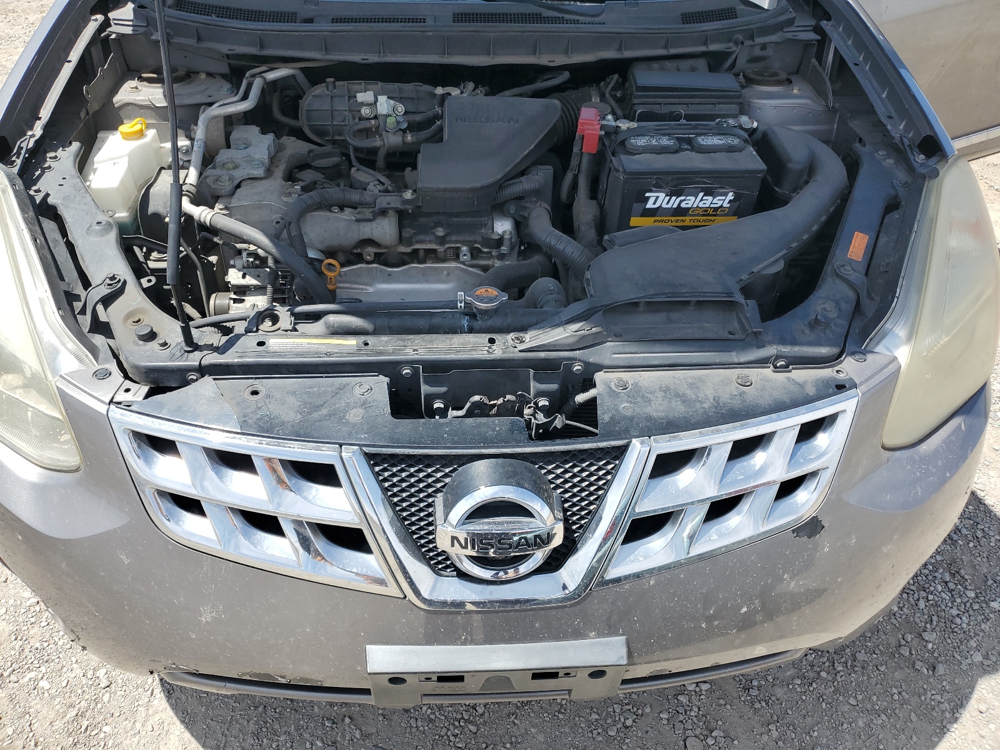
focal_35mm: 26
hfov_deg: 67.3
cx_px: 500
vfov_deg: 53.1
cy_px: 375
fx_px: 751
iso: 50
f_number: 1.5
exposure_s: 1/2000
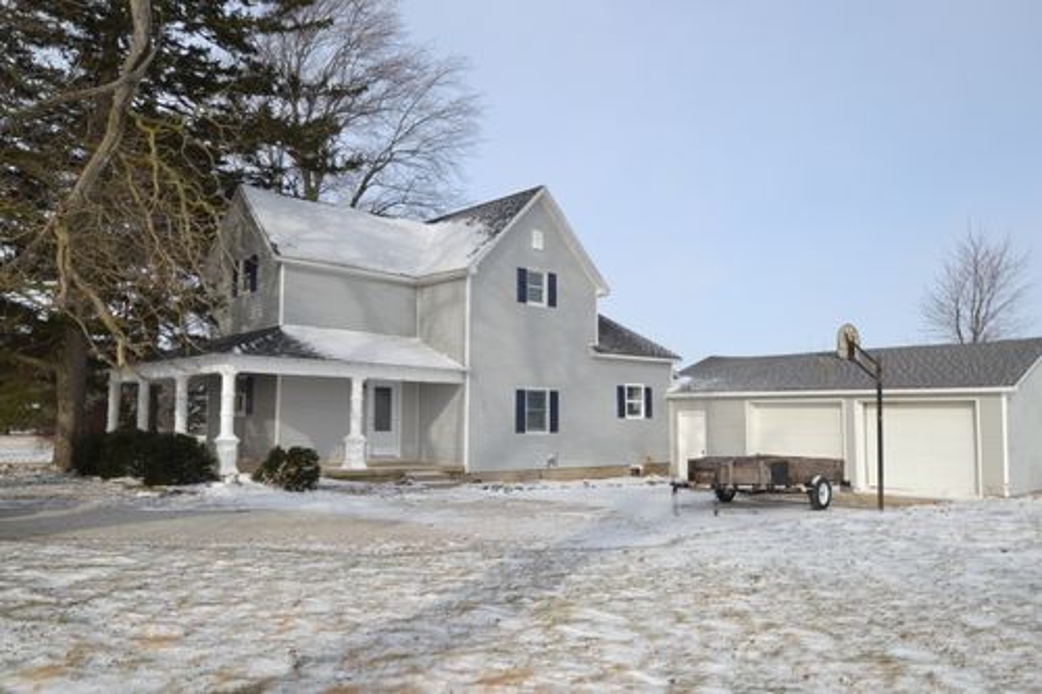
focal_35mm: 27
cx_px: 521
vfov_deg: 47.9
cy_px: 347
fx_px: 781
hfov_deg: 67.4
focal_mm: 18
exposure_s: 1/250
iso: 100
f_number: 8
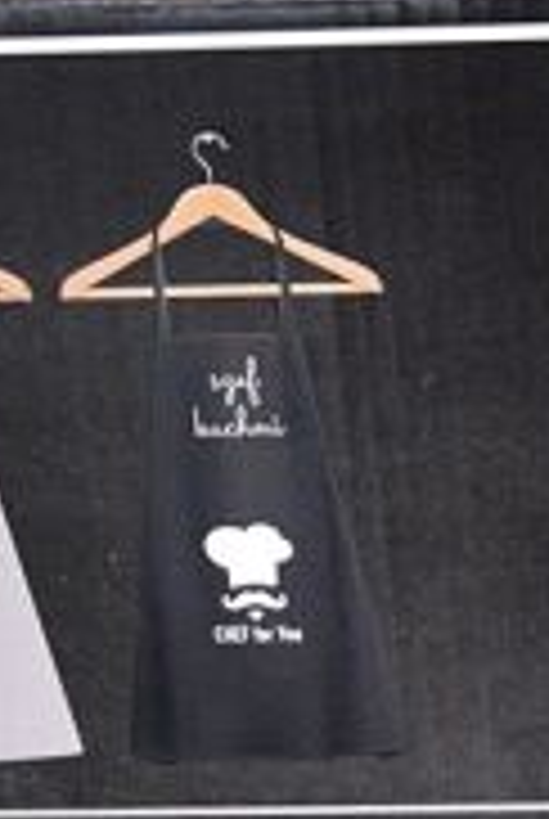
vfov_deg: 9.1
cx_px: 896
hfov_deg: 6.1
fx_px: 5038
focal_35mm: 221
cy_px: 1116
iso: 1600
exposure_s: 1/100
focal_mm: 35
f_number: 7.1
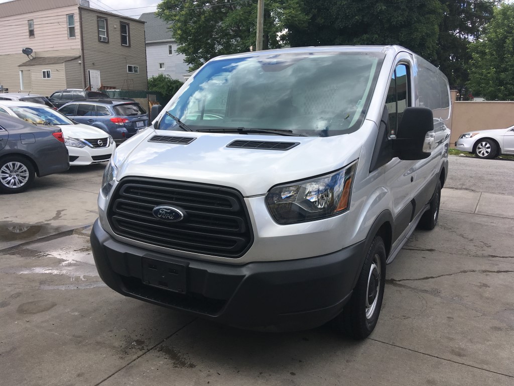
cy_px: 193
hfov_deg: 61.7
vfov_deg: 48.2
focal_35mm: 29
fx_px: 431
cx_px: 257
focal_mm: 4.15
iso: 25
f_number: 2.2
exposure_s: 1/605
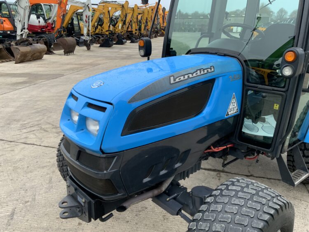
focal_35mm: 29
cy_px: 116
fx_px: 259
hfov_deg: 61.6
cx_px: 154
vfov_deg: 48.3
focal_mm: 3
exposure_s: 1/122
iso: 64
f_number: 1.8
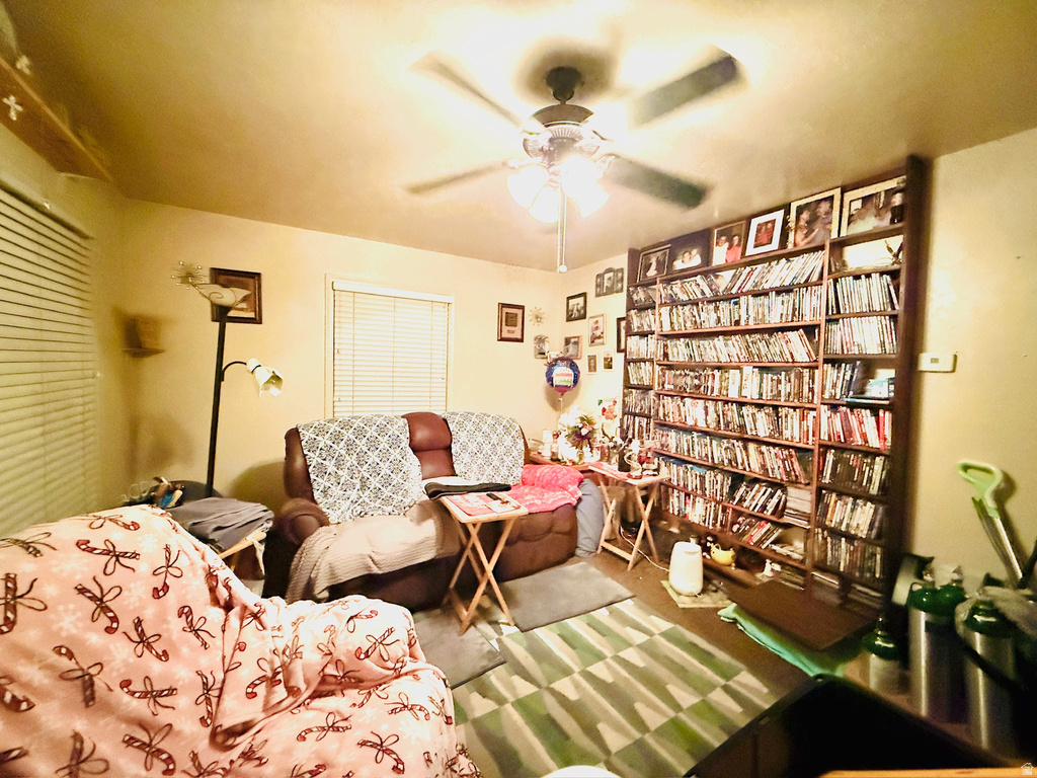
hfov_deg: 102.1
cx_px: 518
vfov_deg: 85.7
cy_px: 389
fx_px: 419
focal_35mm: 14
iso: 1600
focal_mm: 2.22
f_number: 2.2
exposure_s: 1/40
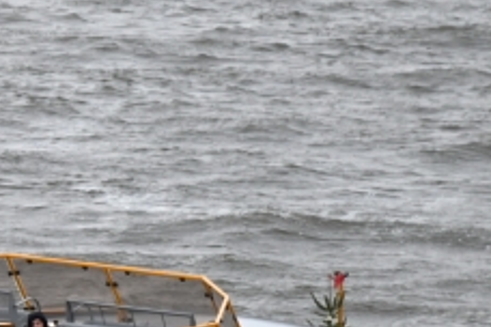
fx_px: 6437
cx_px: -599
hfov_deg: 4.3
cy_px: 474
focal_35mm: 472
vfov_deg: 2.9
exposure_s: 1/160
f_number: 4
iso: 400
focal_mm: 105
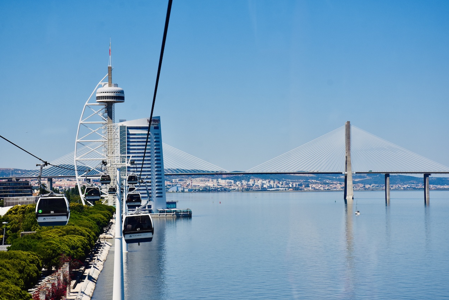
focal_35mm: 91
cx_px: 226
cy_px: 149
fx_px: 1135
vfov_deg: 15.0
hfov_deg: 22.4
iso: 360
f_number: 8
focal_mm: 60
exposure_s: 1/1000
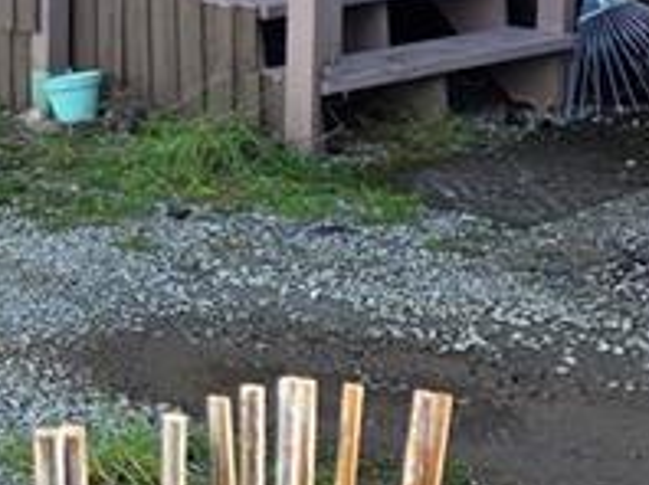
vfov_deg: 12.3
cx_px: -505
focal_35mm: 119
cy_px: 39
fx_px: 2228
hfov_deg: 14.6
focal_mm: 6.3
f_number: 1.7
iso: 40
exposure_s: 1/359
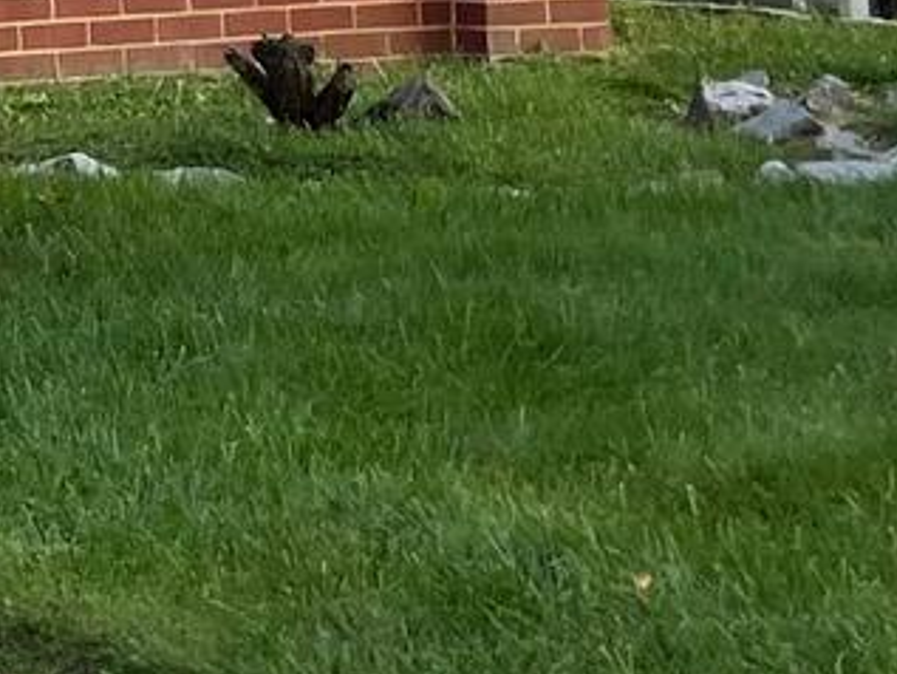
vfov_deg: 8.2
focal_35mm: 168
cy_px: -878
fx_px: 4355
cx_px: -1228
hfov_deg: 10.3
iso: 32
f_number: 1.6
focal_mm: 5.1
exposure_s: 1/507
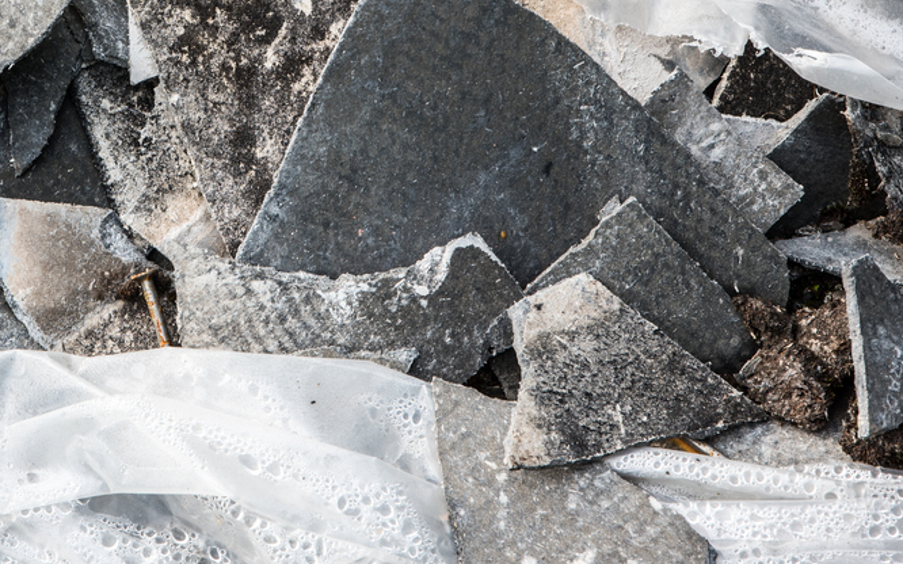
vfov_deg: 10.9
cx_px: 125
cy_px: 12
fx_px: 2928
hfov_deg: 17.3
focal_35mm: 119
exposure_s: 1/100
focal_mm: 62
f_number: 11
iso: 200
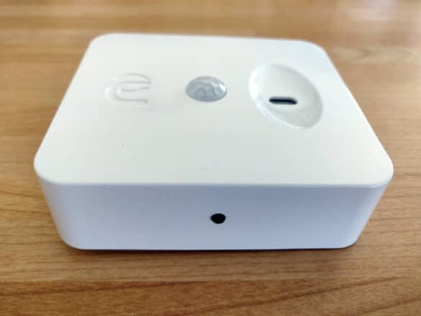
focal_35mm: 25
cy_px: 158
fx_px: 304
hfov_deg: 69.4
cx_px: 210
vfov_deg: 54.9
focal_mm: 4.2
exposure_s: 1/100
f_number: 1.7
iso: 200
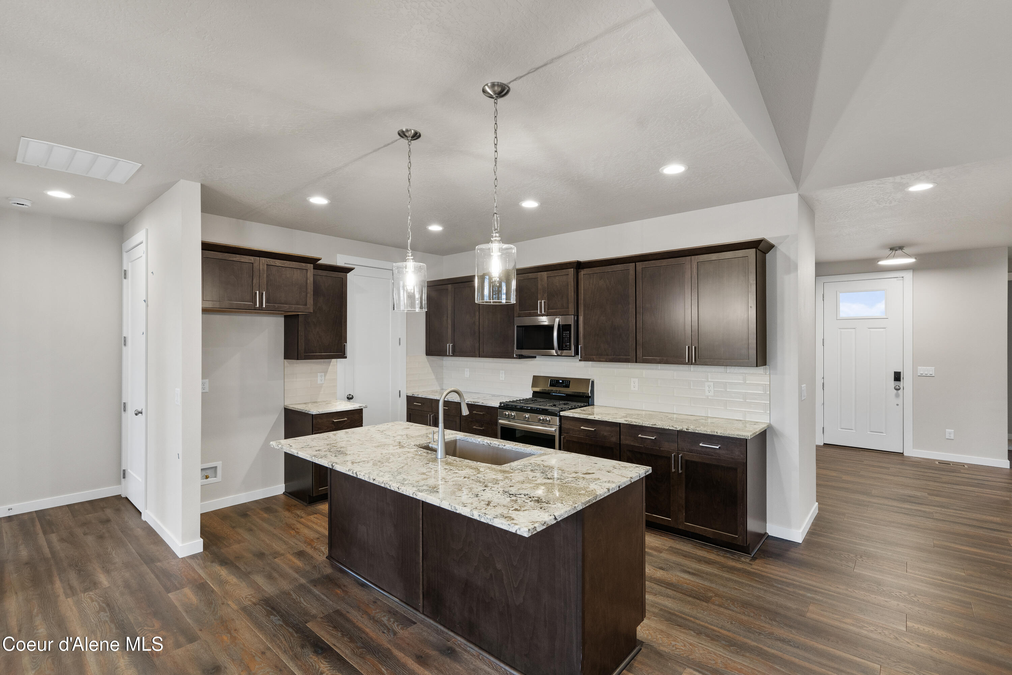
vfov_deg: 73.7
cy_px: 338
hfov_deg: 96.7
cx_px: 506
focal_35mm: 16
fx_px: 450
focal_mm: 16
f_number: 7.1
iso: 400
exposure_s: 1/50
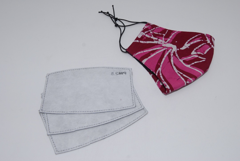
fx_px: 260
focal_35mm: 39
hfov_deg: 49.5
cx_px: 120
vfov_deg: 34.3
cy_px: 80
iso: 400
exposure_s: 1/250
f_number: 7.1
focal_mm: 26
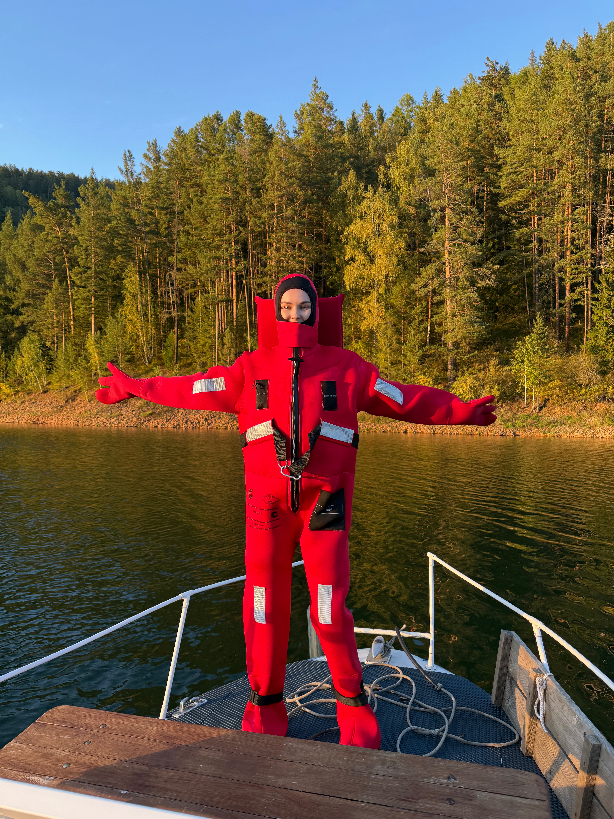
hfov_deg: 56.8
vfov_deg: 71.6
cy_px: 410
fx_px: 568
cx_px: 307
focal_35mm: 24
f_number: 1.78
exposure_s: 1/333
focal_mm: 6.76
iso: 100
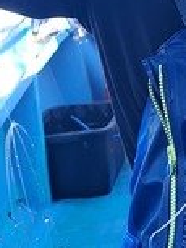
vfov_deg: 14.7
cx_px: 134
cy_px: 73
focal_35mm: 134
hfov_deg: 11.1
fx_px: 959
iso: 50
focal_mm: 5.23
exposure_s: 1/100
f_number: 1.8
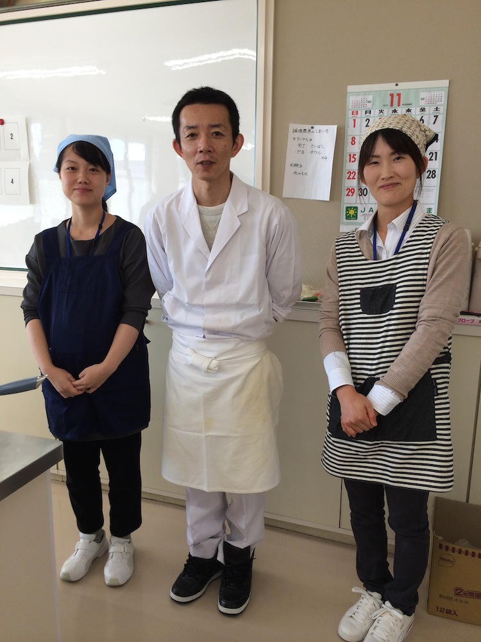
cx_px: 240
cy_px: 321
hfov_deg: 46.8
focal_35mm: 30
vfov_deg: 60.0
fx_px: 556
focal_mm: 4.12
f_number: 2.2
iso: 50
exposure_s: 1/120
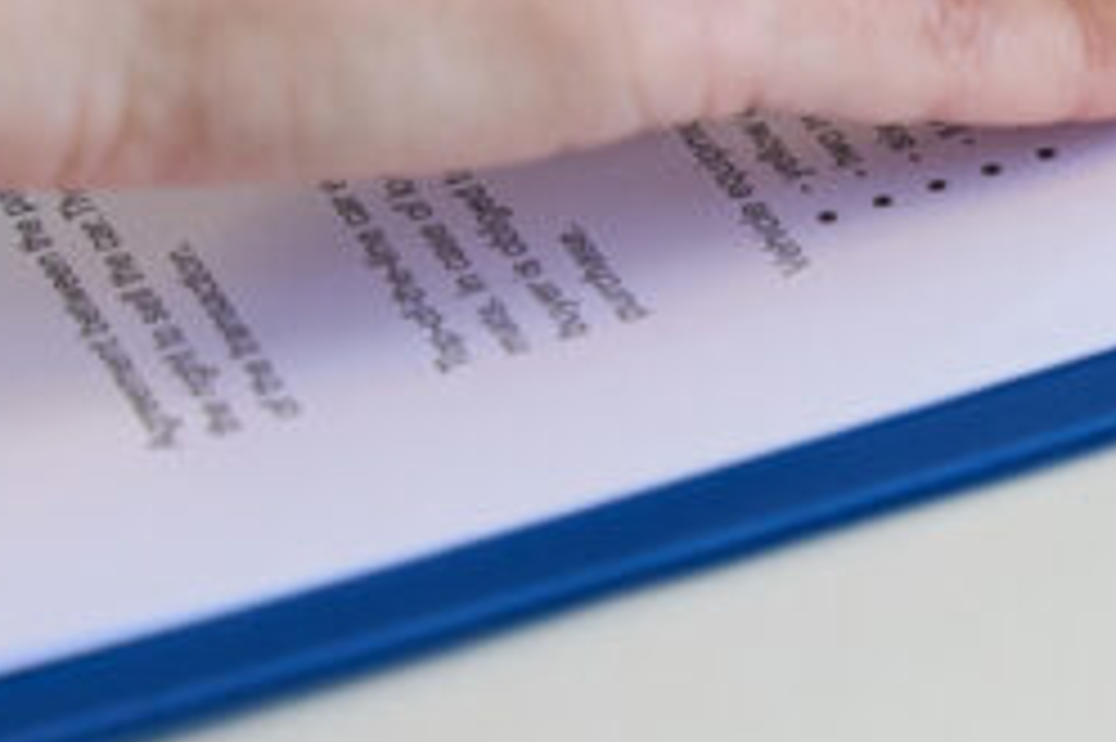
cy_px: 97
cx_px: 1125
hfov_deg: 8.3
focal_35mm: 246
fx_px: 7636
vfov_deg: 5.6
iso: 640
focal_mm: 59.6
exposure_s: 1/200
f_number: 2.8
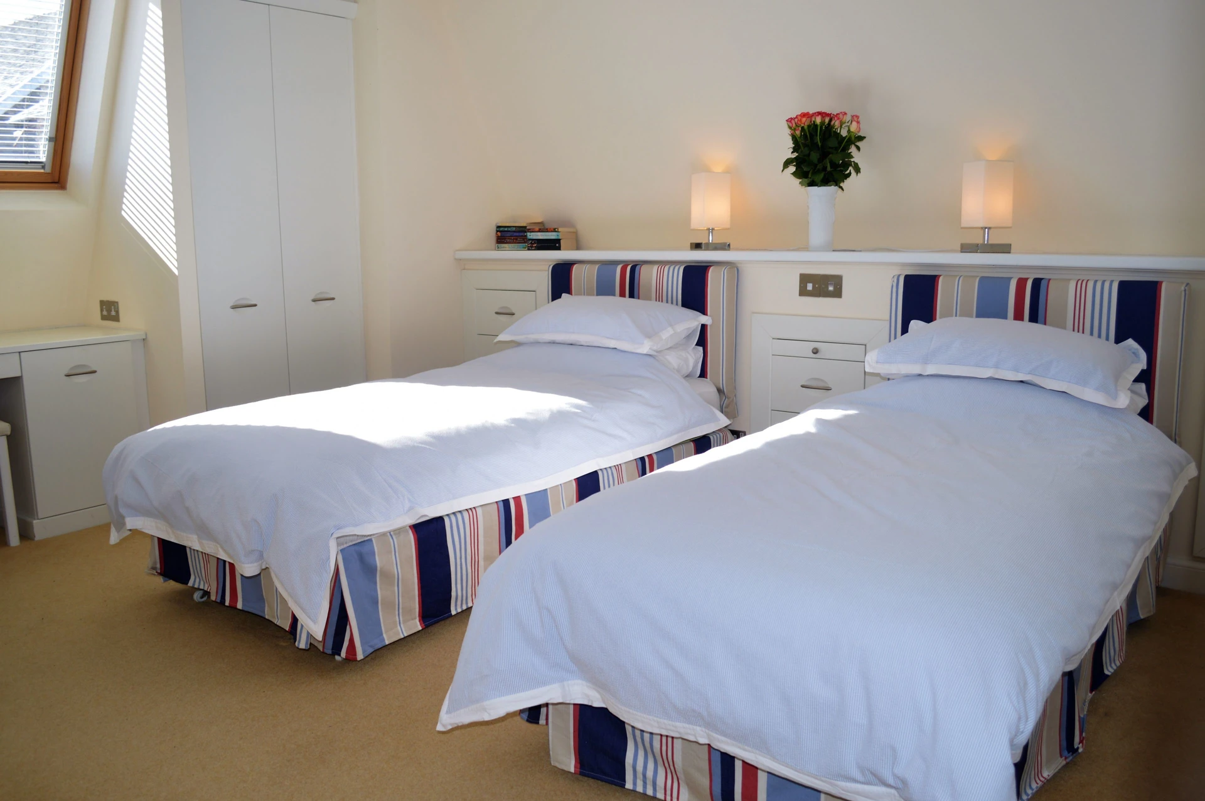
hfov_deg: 67.4
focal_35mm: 27
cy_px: 400
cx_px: 602
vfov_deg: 47.8
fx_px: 903
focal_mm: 18
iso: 100
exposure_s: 1/100
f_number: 3.5
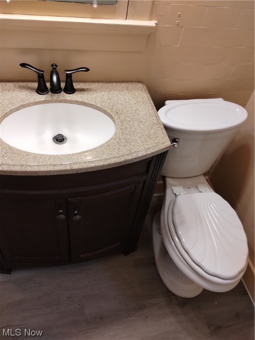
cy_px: 170
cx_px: 128
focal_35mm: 28
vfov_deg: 63.4
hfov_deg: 49.8
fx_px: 275
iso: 463
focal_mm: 4.27
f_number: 1.8
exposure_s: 1/30
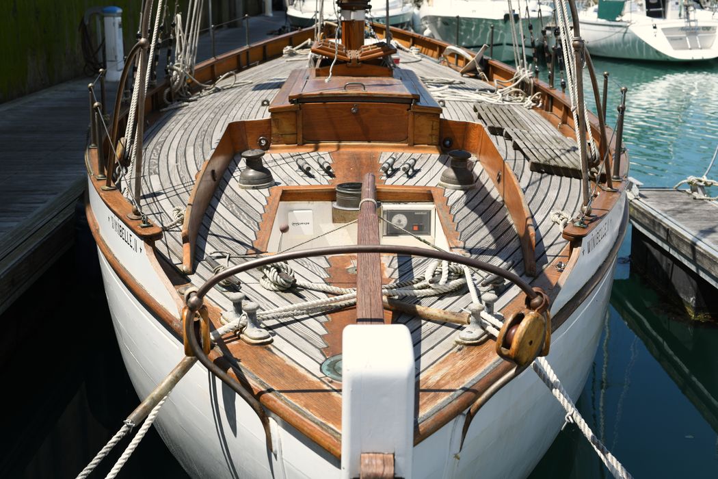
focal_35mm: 50
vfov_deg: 27.0
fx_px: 997
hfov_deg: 39.6
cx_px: 359
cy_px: 240
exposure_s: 1/320
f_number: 8
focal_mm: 50
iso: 64
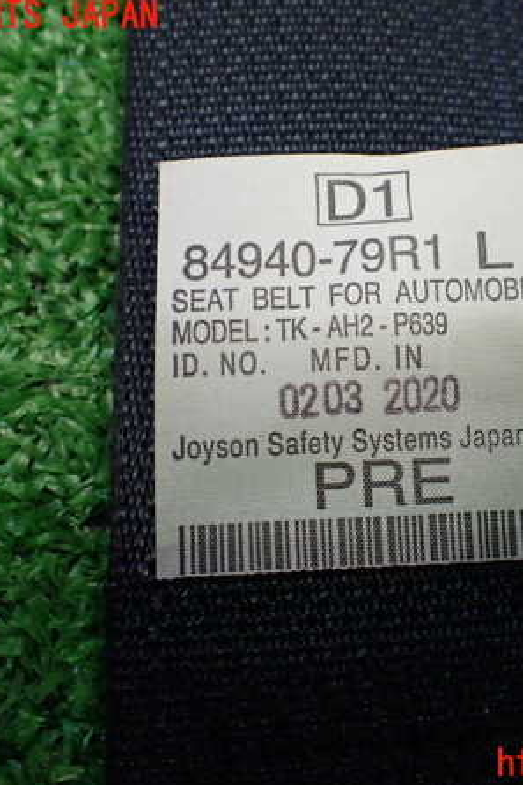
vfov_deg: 46.4
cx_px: 366
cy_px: 391
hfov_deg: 31.5
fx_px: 916
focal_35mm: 42
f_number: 2.3
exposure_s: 1/125
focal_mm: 5.4
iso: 500
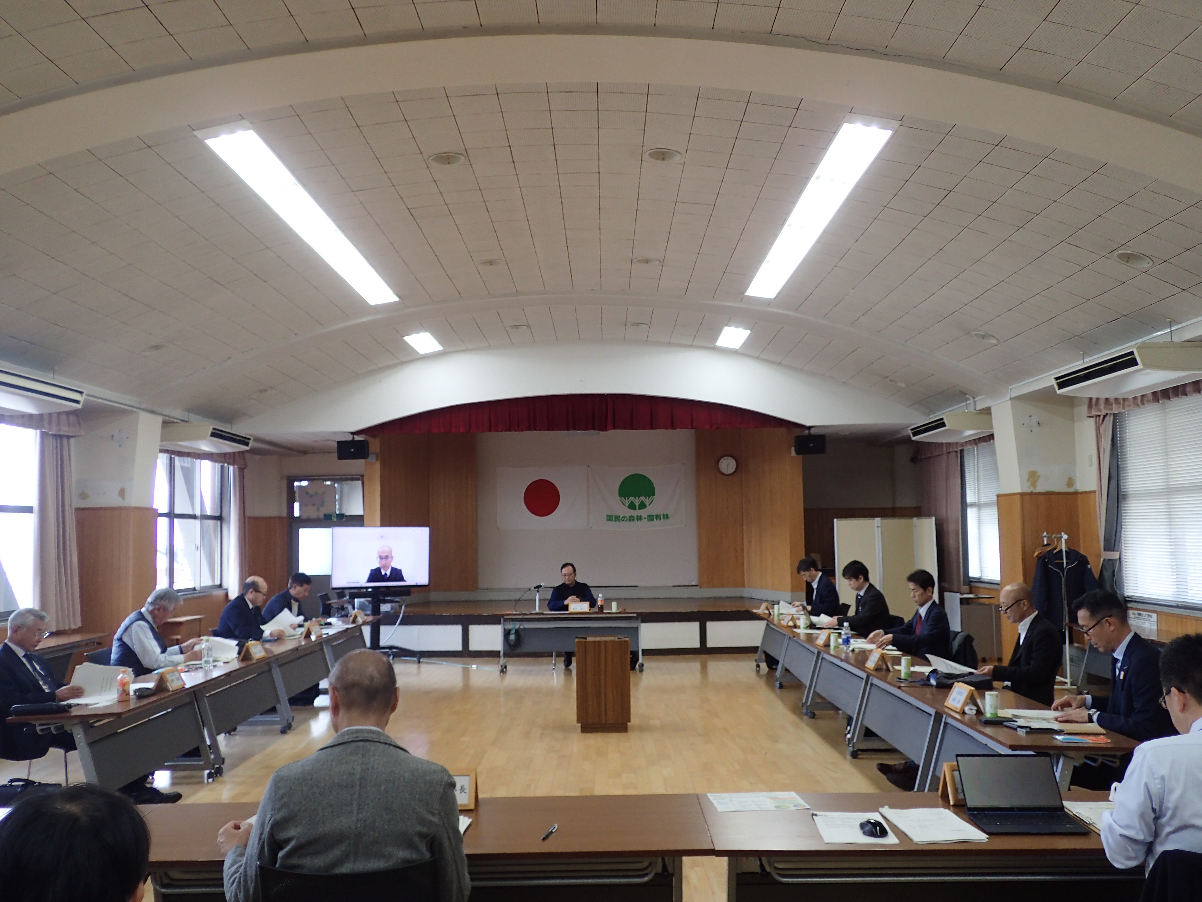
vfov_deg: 44.2
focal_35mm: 32
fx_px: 1111
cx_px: 601
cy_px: 451
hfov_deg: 56.8
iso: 125
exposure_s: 1/60
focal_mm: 5.87
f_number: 2.4
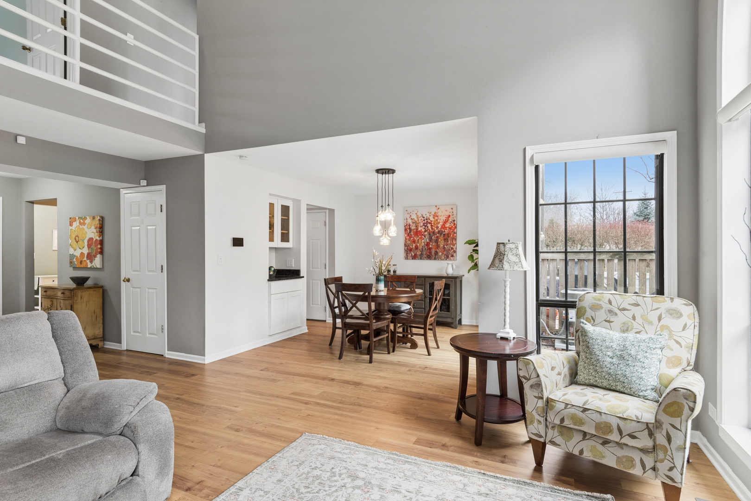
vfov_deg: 67.4
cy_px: 250
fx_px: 375
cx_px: 376
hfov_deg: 90.0
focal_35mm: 18
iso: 320
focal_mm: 12
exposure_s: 1/8
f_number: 8
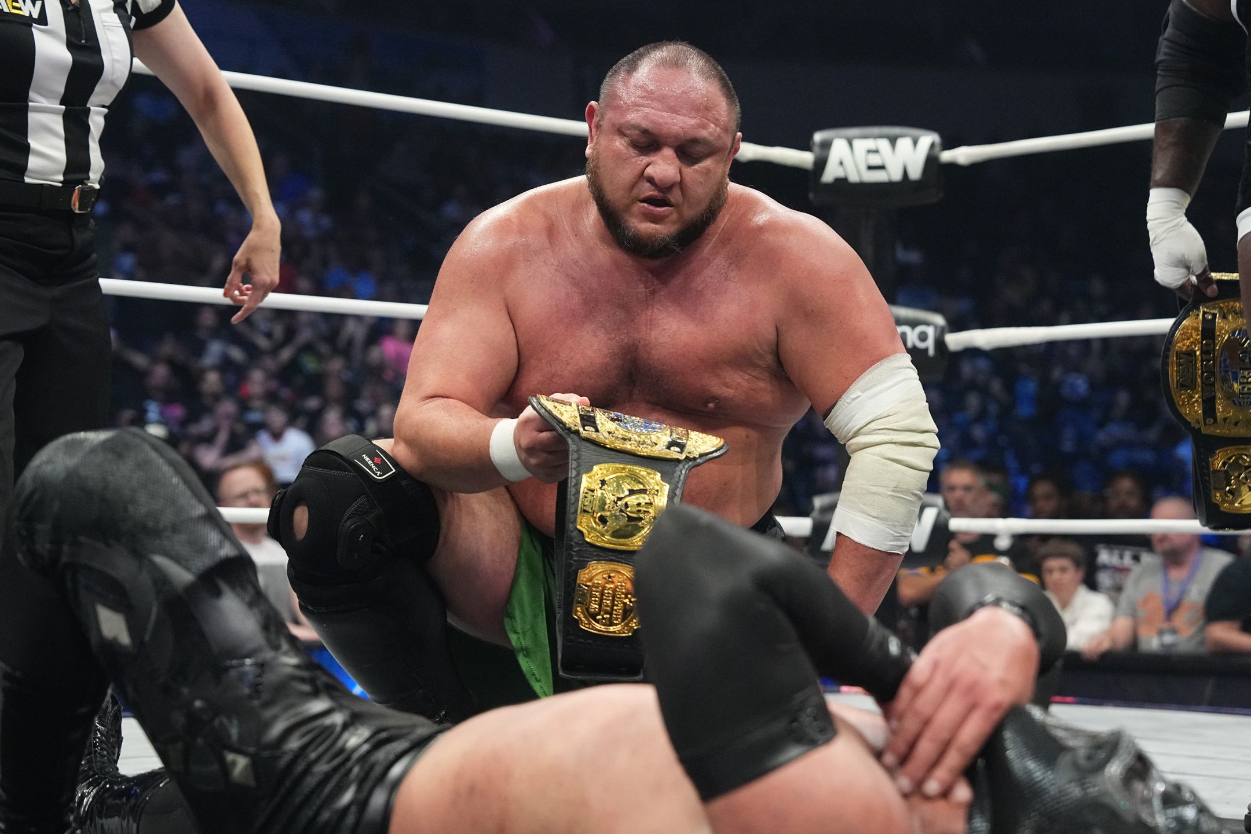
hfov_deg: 29.2
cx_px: 626
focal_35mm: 69
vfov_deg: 19.7
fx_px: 2398
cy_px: 417
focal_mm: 69
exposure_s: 1/800
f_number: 3.5
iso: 5000
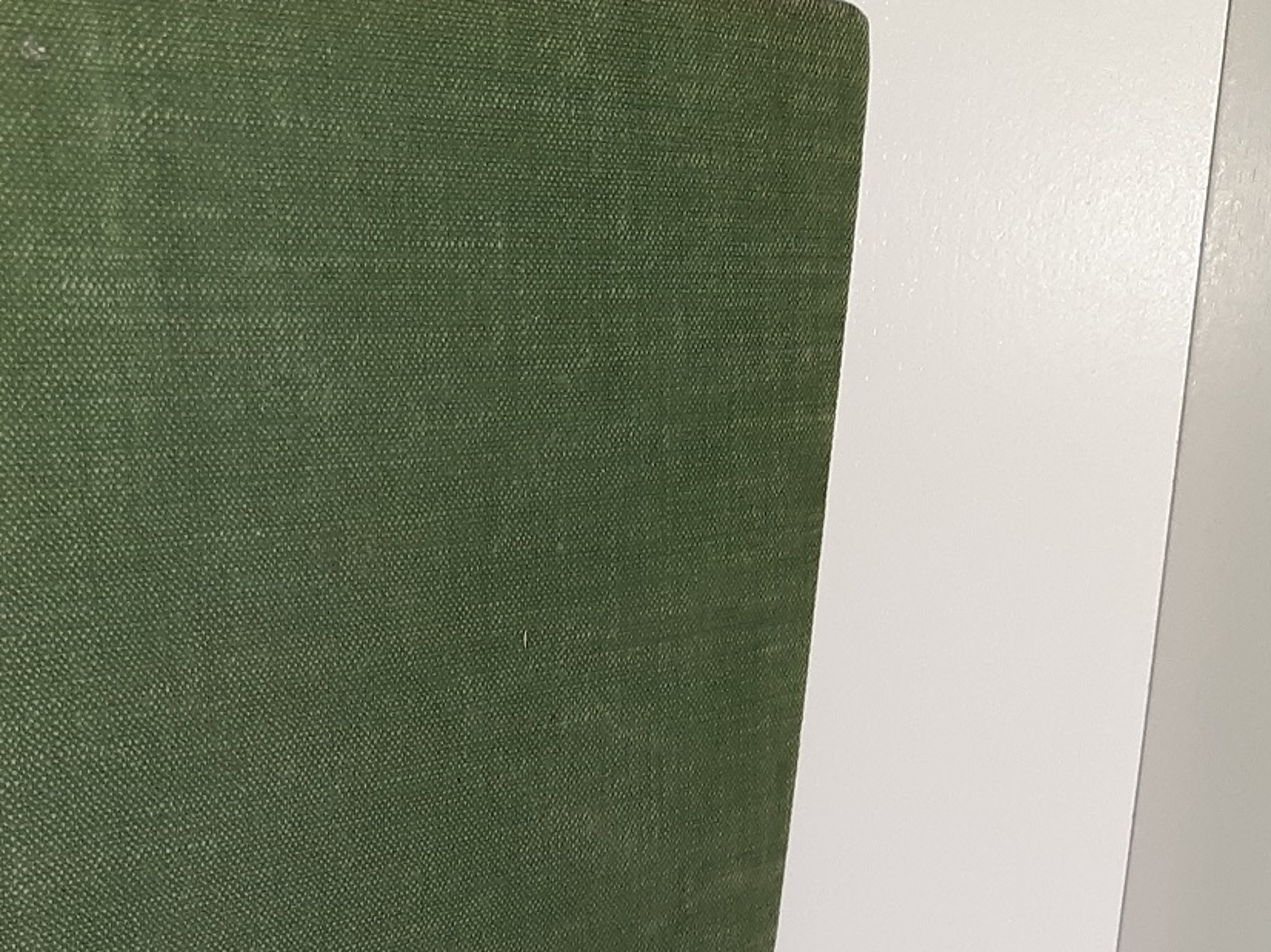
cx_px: 228
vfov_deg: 20.2
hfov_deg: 27.2
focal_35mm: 70
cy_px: 1009
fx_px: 2569
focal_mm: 3.7
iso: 40
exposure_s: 1/124
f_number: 1.7
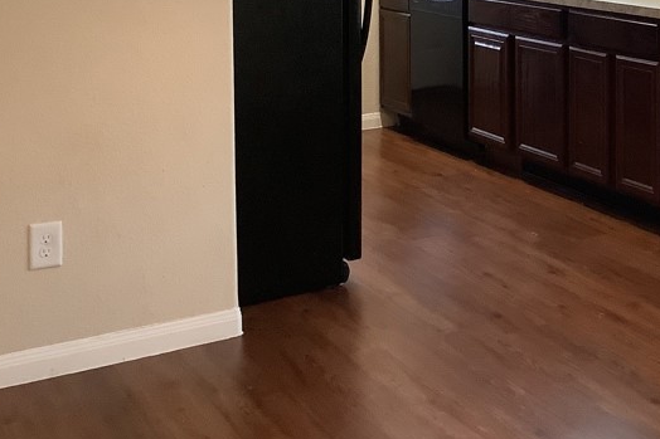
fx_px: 1155
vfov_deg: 20.6
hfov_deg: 30.6
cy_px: -38
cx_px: 586
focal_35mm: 63
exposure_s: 1/40
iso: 250
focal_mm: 3.3
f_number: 2.4
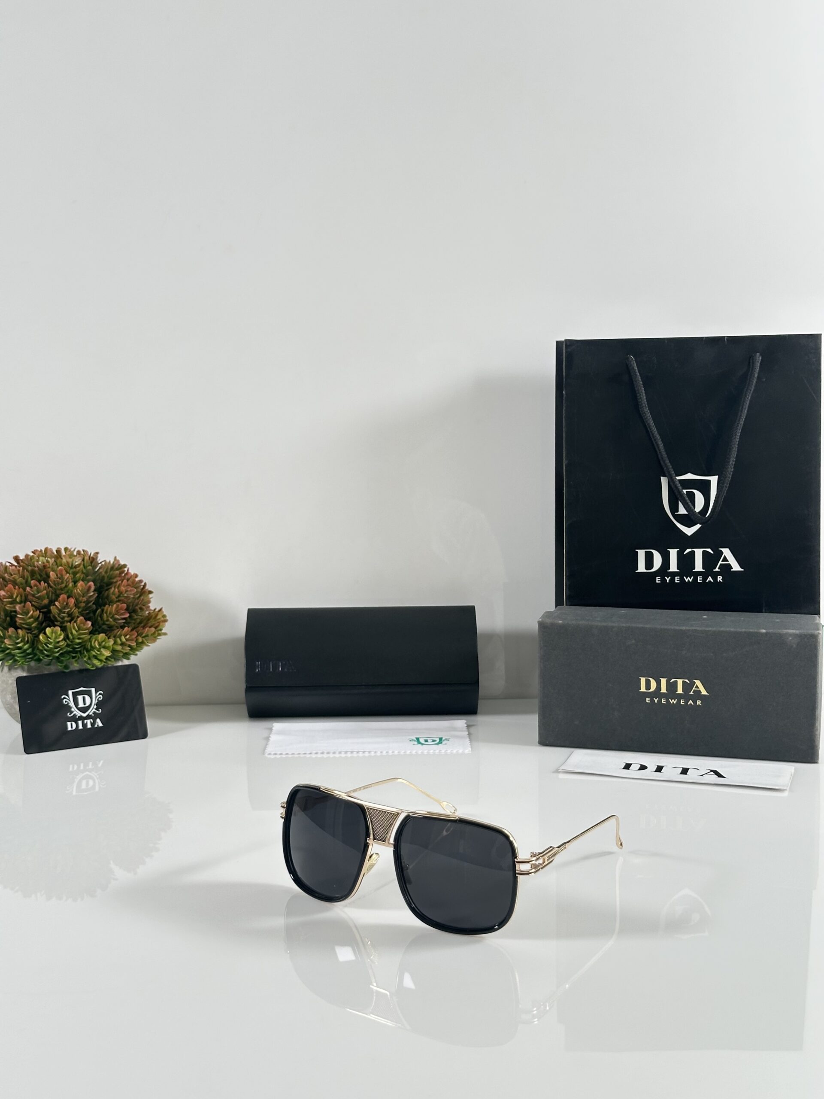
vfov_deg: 39.7
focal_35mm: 48
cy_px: 550
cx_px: 412
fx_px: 1523
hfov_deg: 30.3
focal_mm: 6.86
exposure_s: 1/50
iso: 40
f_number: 1.78
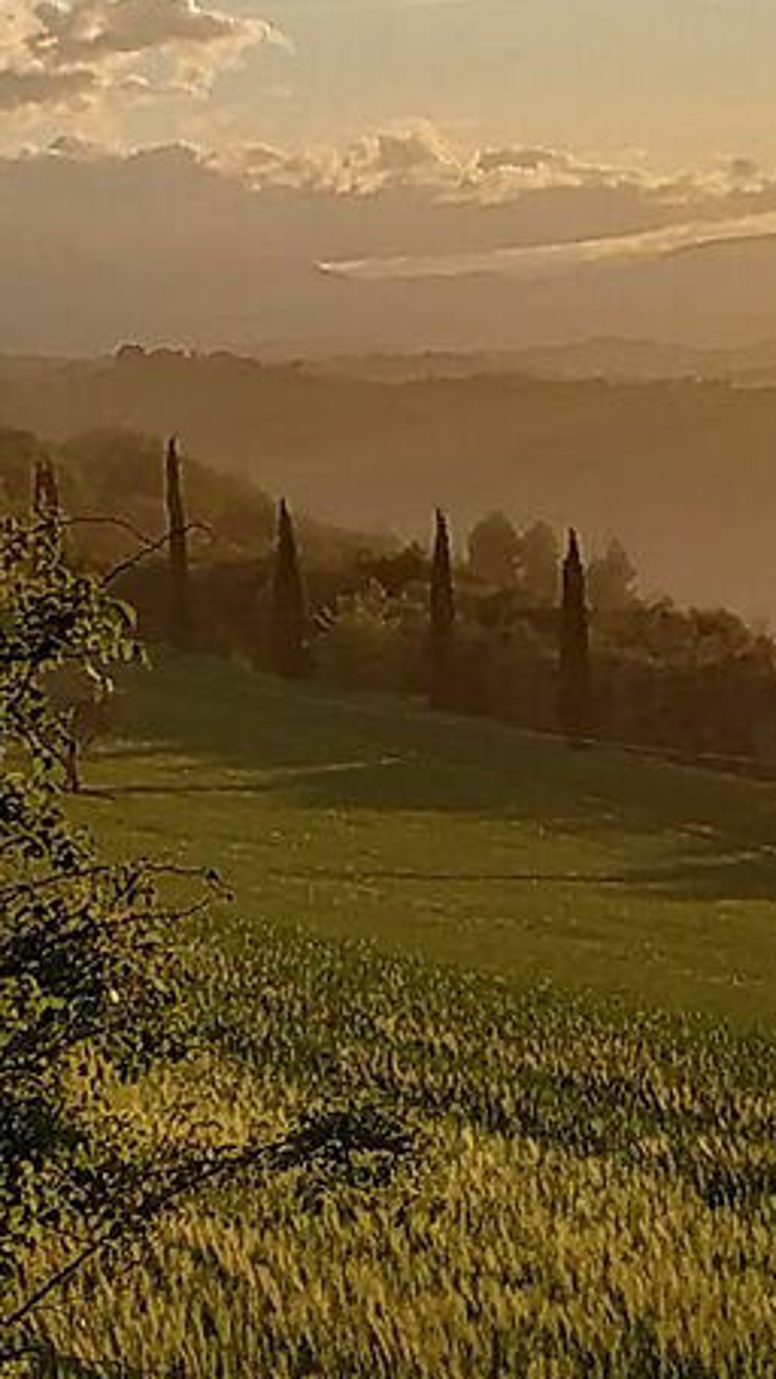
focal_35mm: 138
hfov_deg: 8.8
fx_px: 5047
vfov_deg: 15.6
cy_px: 673
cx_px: 685
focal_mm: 3.94
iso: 250
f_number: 1.9
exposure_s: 1/2779
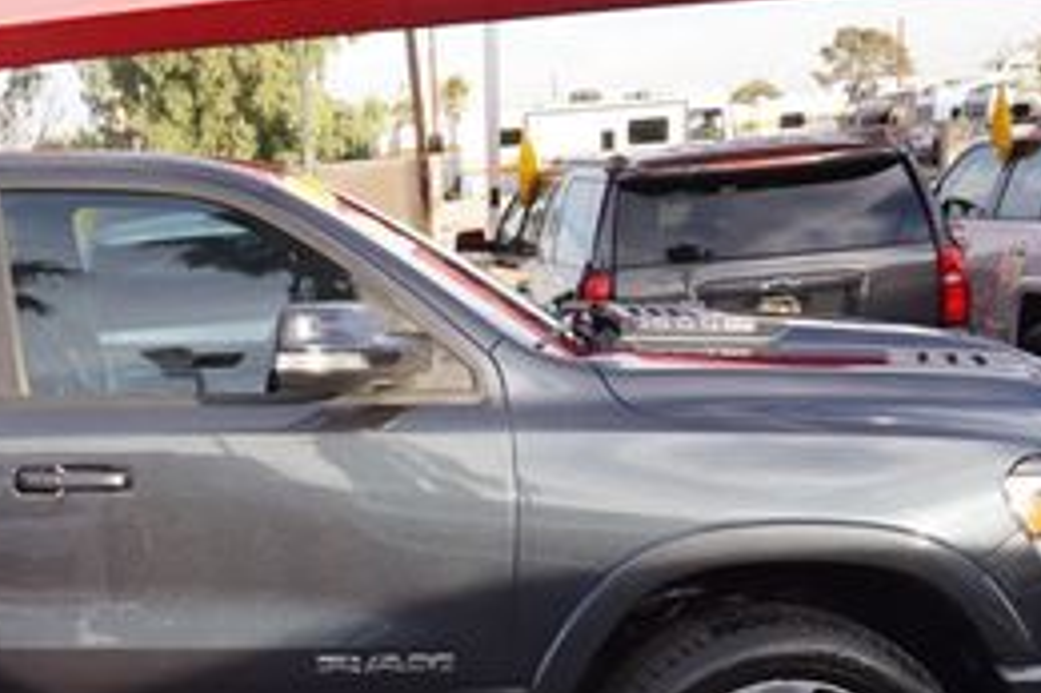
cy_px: 549
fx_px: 1705
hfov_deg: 31.4
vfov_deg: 22.7
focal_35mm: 59
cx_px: 0
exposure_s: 1/80
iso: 100
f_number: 5.6
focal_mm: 16
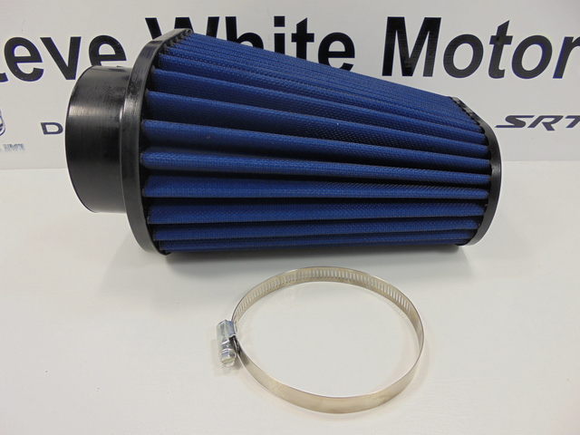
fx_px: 436
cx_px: 290
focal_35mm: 26
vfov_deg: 53.1
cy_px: 218
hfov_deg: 67.3
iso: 100
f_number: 3.5
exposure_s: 1/80
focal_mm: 4.6
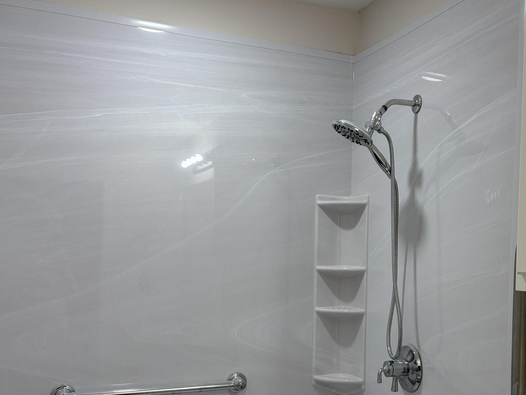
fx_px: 653
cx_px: 367
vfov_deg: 33.3
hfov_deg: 43.0
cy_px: 260
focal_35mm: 43
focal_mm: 5.96
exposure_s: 1/120
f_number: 1.6
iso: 50
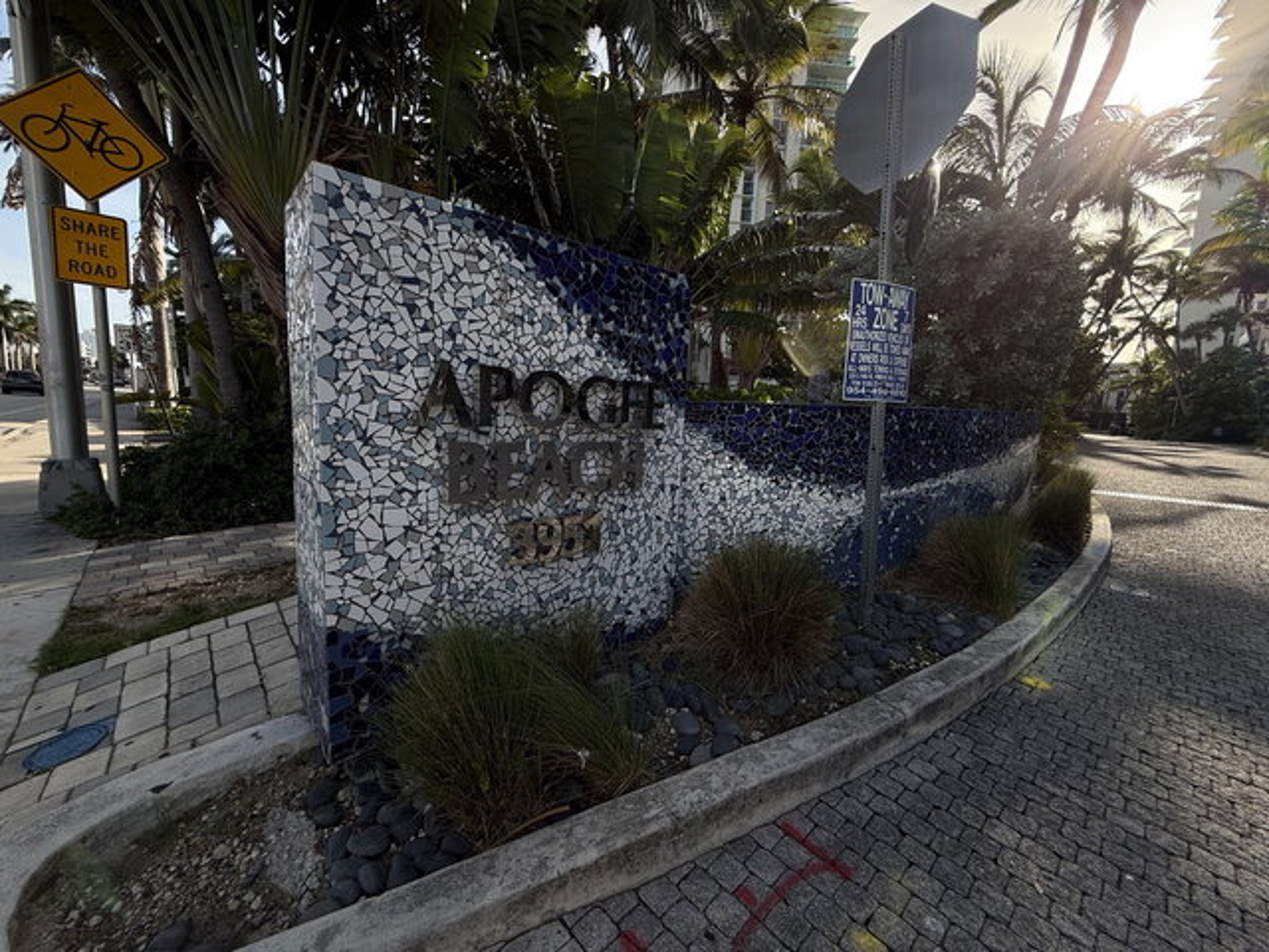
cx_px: 634
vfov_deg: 85.7
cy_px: 476
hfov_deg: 102.1
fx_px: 513
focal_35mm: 14
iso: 50
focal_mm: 2.22
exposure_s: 1/779
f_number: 2.2
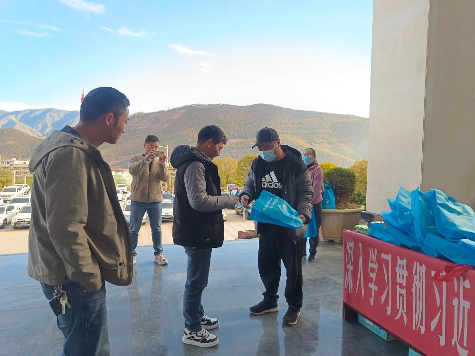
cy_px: 178
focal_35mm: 23
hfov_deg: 73.9
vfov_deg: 58.9
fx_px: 316
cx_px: 238
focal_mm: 5.59
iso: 208
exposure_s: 1/100
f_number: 1.88
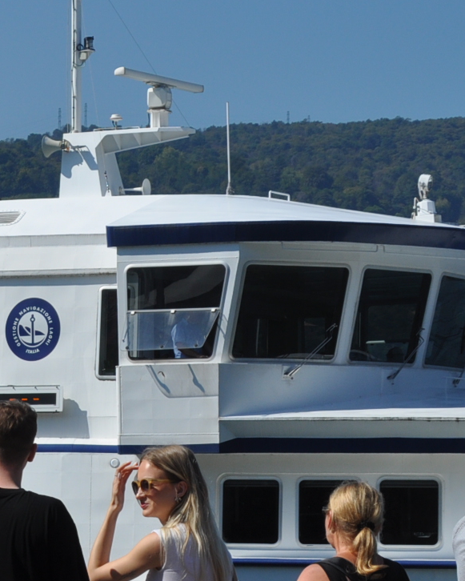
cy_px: 465
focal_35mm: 166
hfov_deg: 9.2
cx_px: -142
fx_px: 2855
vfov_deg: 11.6
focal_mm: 40
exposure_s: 1/400
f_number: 10
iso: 200
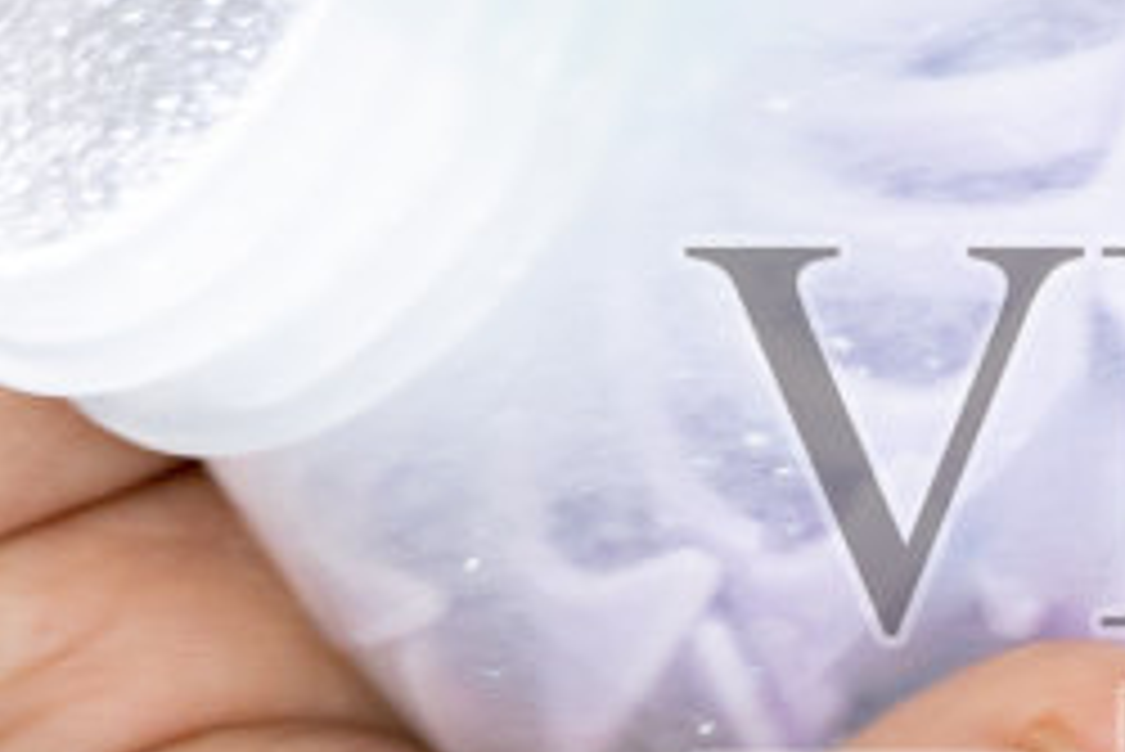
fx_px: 25489
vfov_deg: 1.7
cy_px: 547
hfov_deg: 2.5
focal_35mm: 815
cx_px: 1436
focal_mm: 85
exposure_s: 2
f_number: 8
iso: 100
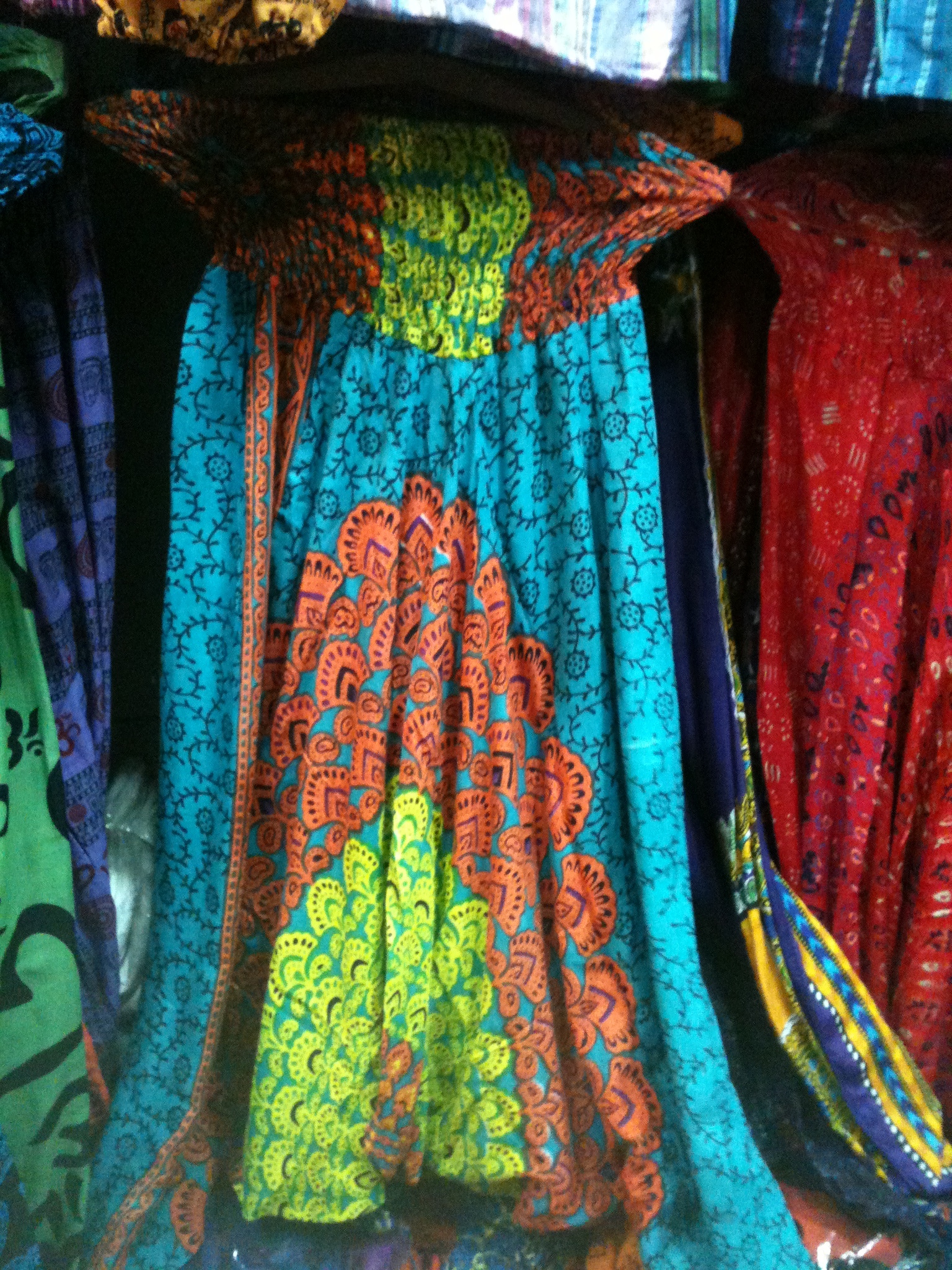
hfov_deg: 40.7
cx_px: 476
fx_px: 1283
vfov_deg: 52.6
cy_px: 635
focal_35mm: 35
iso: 500
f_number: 2.8
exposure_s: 1/15
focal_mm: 3.85
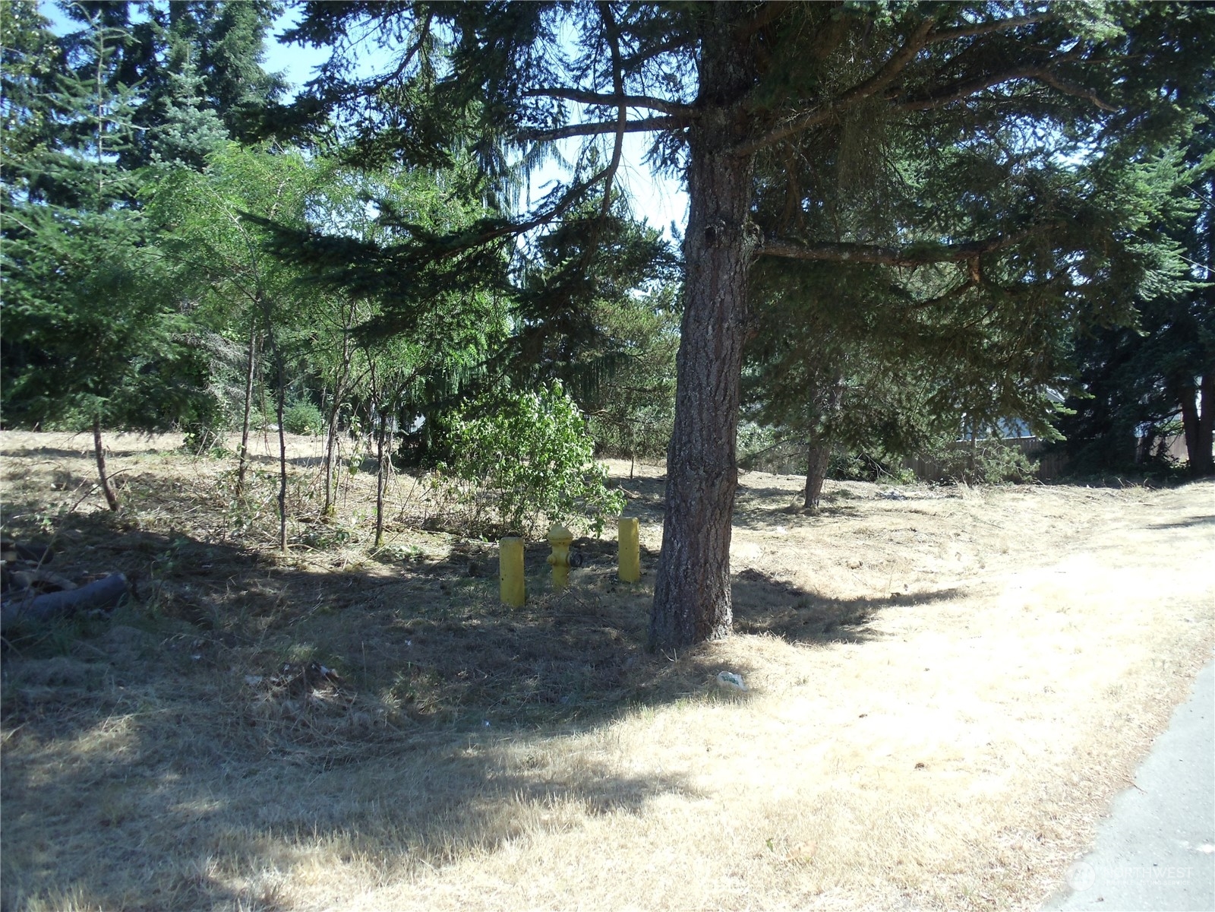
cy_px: 456
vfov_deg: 32.9
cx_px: 608
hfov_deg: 42.9
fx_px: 1544
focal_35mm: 44
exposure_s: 1/320
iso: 100
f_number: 3.5
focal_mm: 6
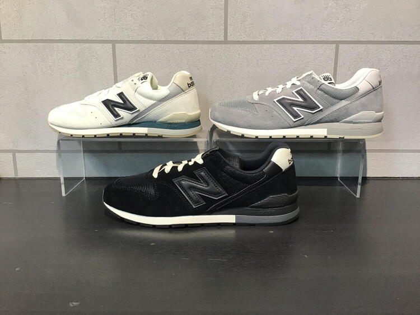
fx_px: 376
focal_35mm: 31
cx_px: 210
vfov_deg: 45.5
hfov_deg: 58.3
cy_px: 158
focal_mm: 3.3
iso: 50
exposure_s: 1/30
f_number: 2.4
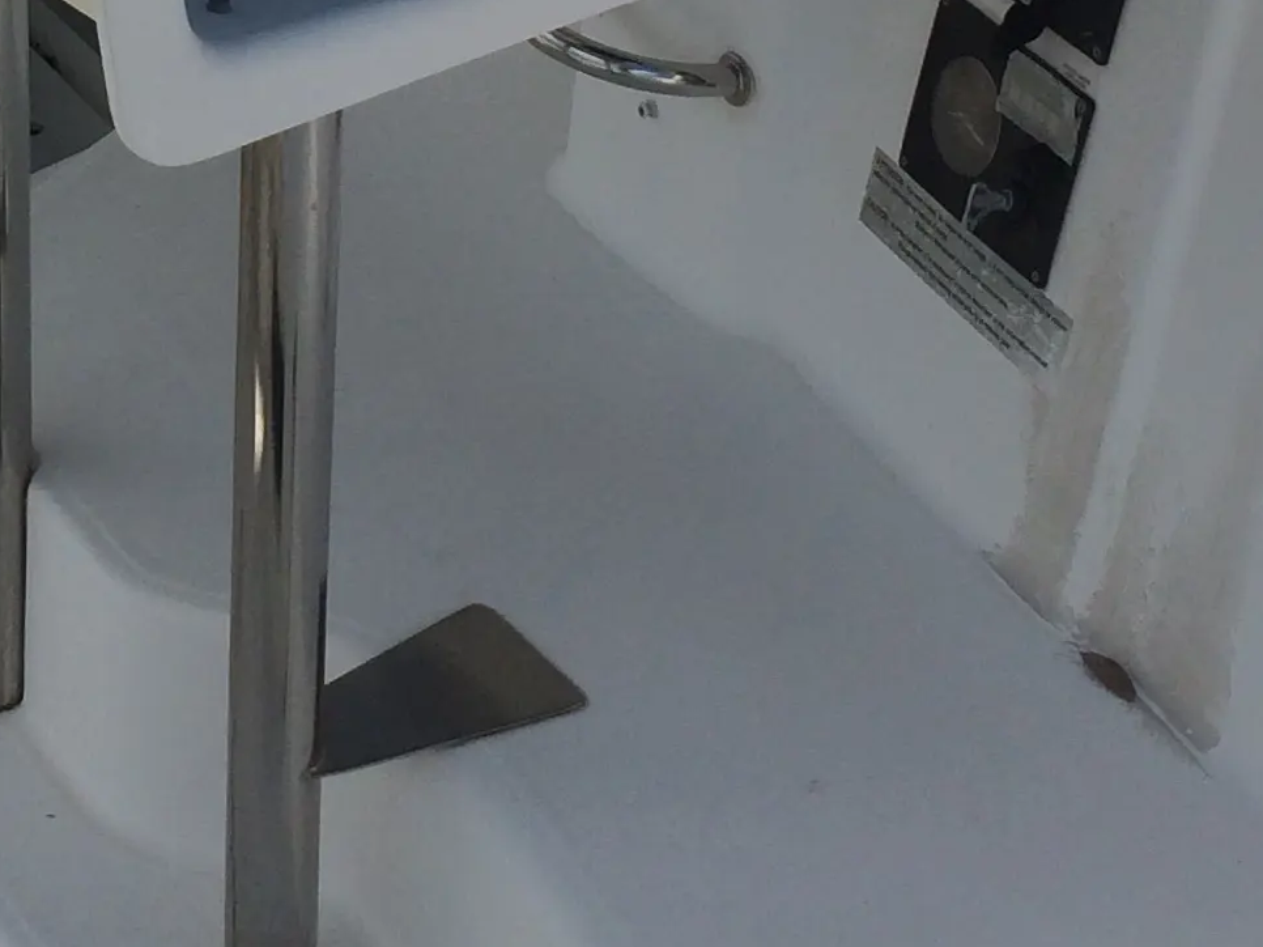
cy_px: -330
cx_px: 182
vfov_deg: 14.4
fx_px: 3575
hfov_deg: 19.7
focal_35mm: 98
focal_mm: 4.15
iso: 32
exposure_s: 1/3731
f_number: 2.2
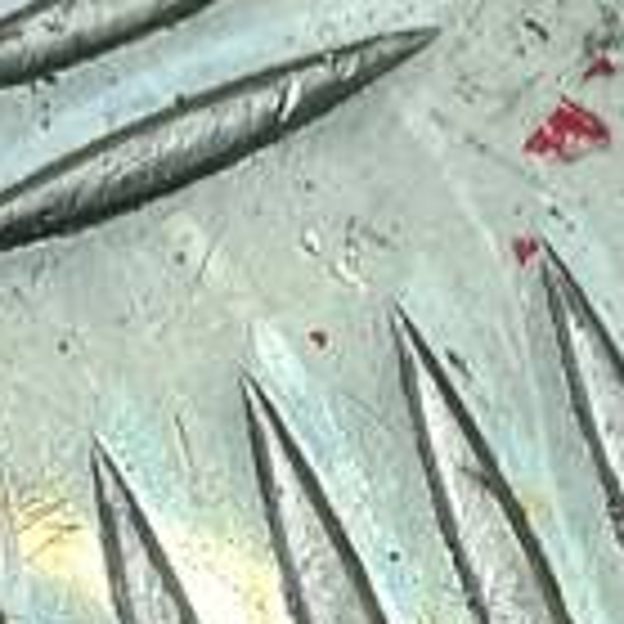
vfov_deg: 9.5
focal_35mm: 163
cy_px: -862
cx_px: 305
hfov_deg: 10.7
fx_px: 3324
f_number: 1.8
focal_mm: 4.6
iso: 32
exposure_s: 1/50
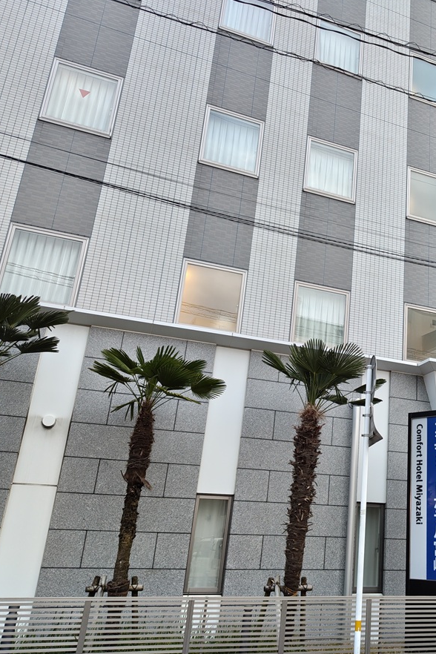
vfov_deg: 55.8
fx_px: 618
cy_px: 327
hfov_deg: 36.6
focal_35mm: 34
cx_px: 388
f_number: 1.88
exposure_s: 1/50
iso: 100
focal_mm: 5.56
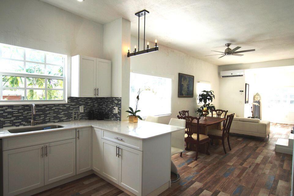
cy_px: 98
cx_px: 147
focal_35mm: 22
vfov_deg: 56.1
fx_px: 184
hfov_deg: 77.3
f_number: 4
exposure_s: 1/160
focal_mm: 15
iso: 100
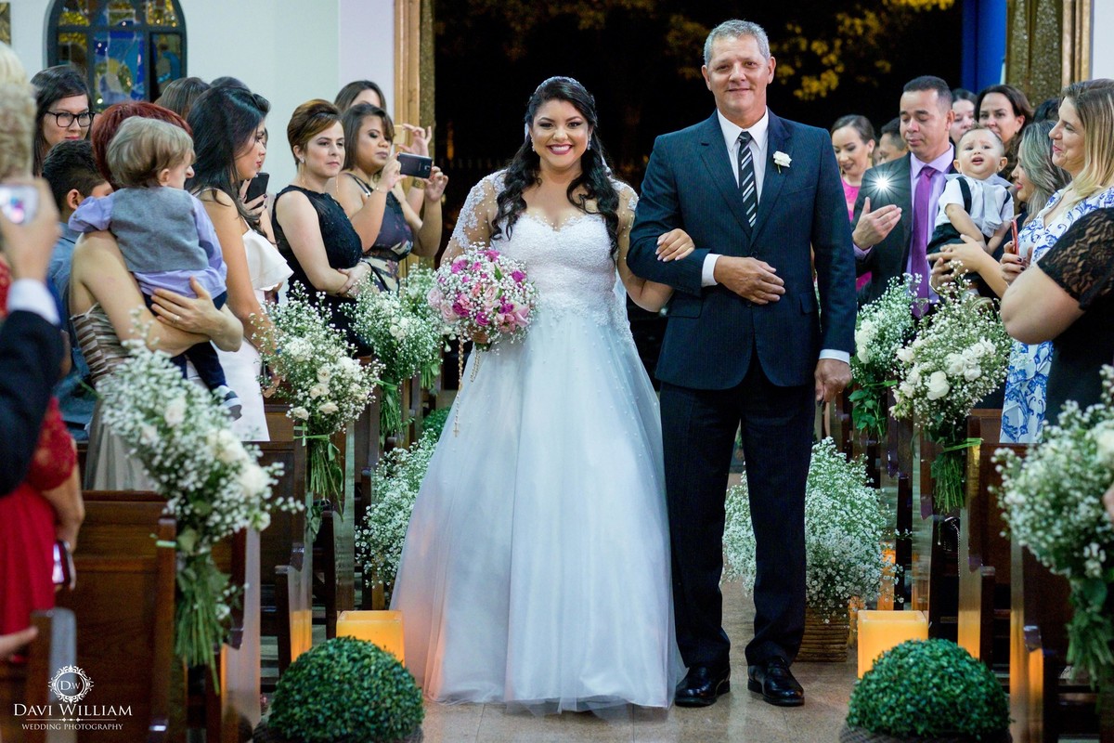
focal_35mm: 84
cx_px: 557
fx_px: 2599
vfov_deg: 16.3
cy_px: 372
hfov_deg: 24.2
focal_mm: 56
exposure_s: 1/100
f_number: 3.2
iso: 5000
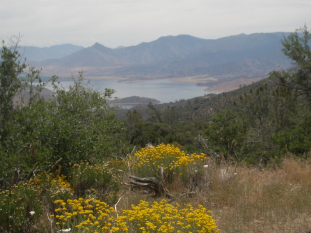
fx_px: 530
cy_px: 103
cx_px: 164
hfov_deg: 32.7
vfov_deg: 24.8
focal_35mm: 59
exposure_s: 1/640
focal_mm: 8.2
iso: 80
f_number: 5
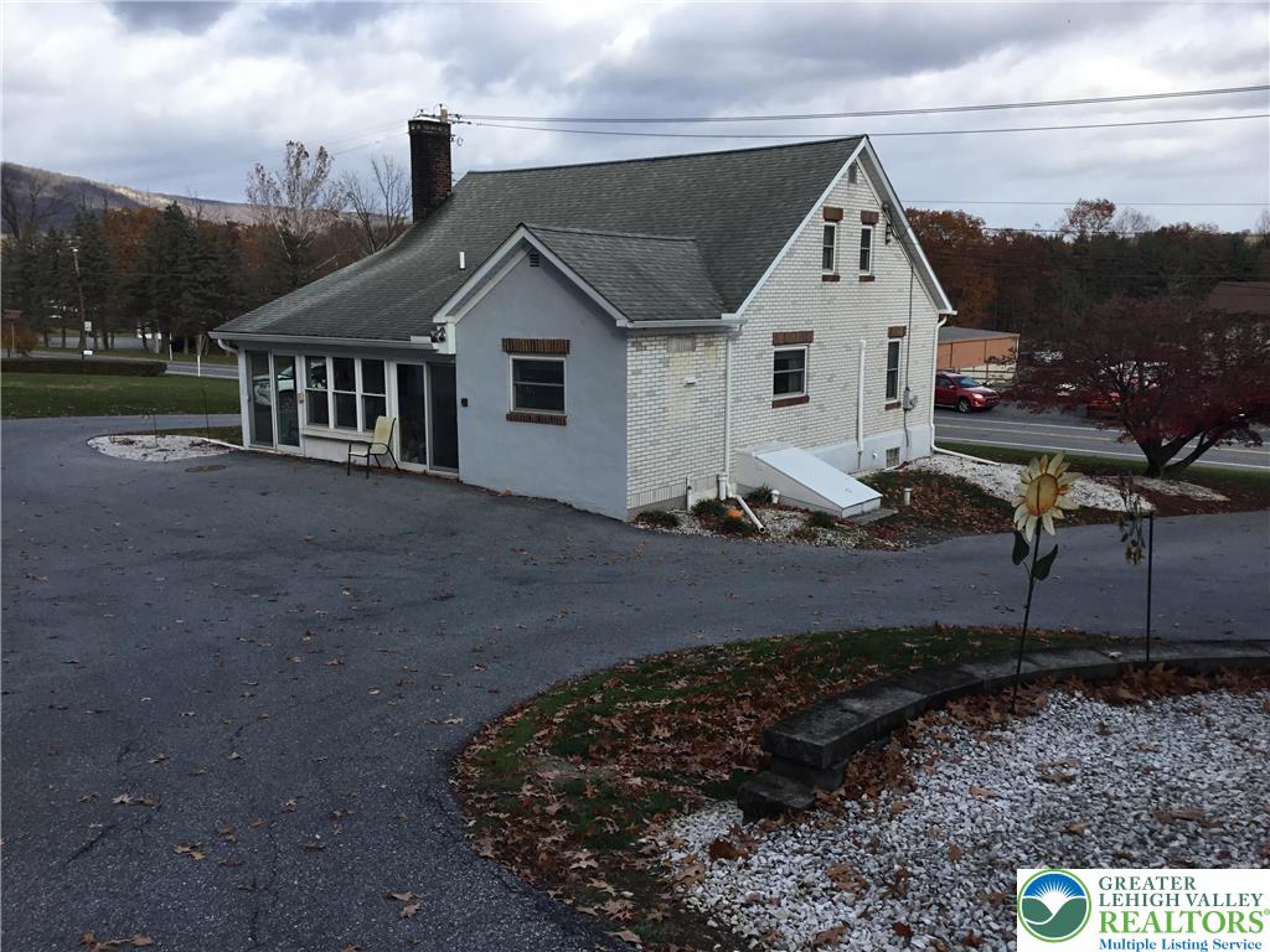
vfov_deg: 45.4
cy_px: 476
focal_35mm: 31
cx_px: 635
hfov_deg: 58.4
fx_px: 1137
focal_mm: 3.3
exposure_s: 1/831
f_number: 2.4
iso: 25
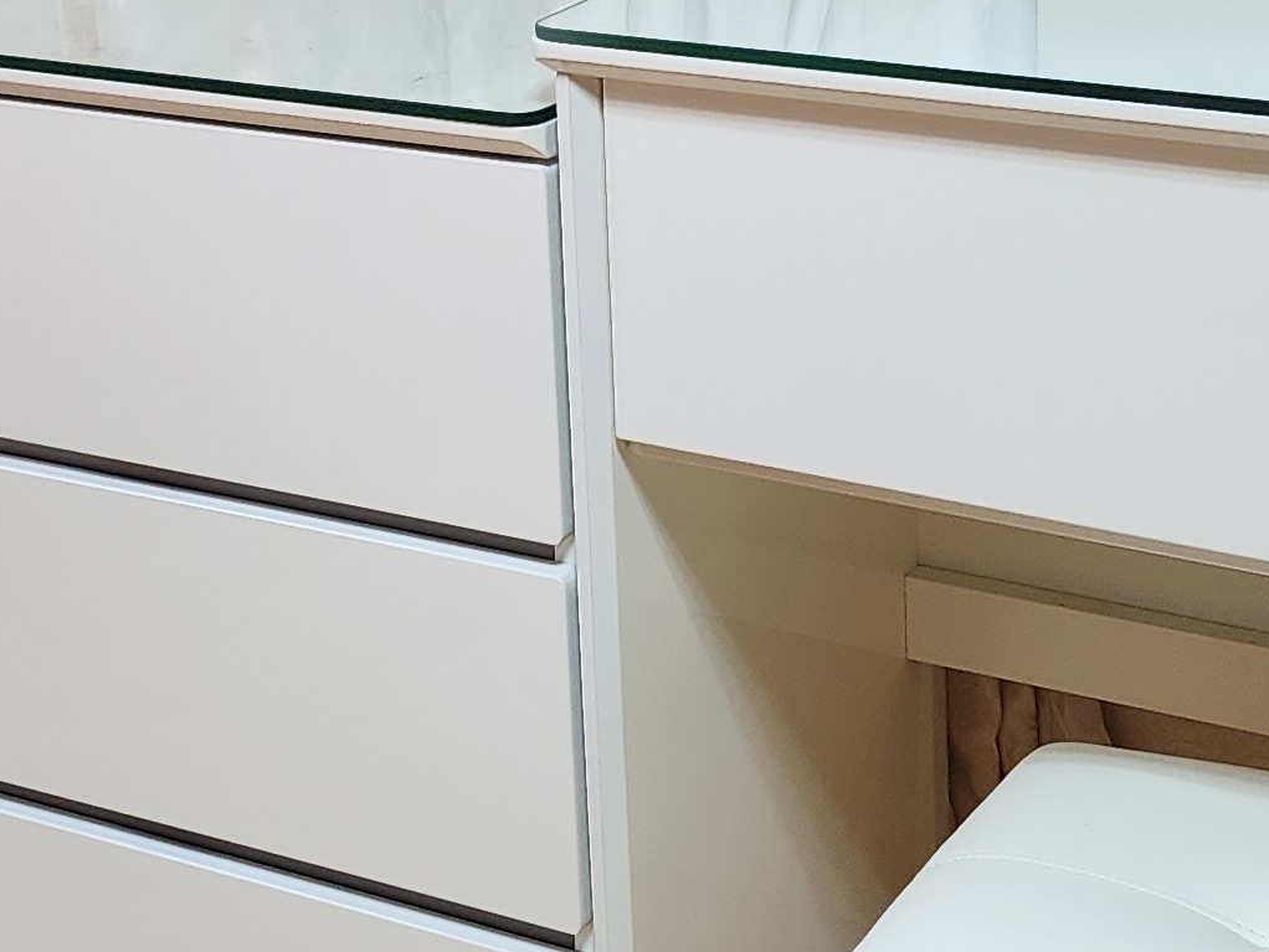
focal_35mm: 90
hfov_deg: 21.6
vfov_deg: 16.3
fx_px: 3300
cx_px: 339
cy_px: 223
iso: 250
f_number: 1.8
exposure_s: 1/120
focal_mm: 6.4
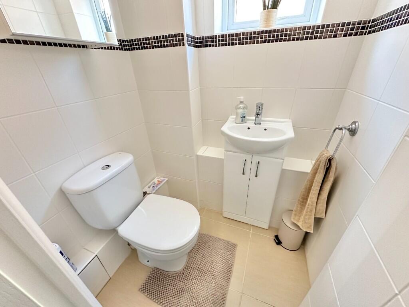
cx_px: 204
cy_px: 154
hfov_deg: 102.1
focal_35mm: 14
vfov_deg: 85.7
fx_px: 165
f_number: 2.2
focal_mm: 2.22
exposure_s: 1/60
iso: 800
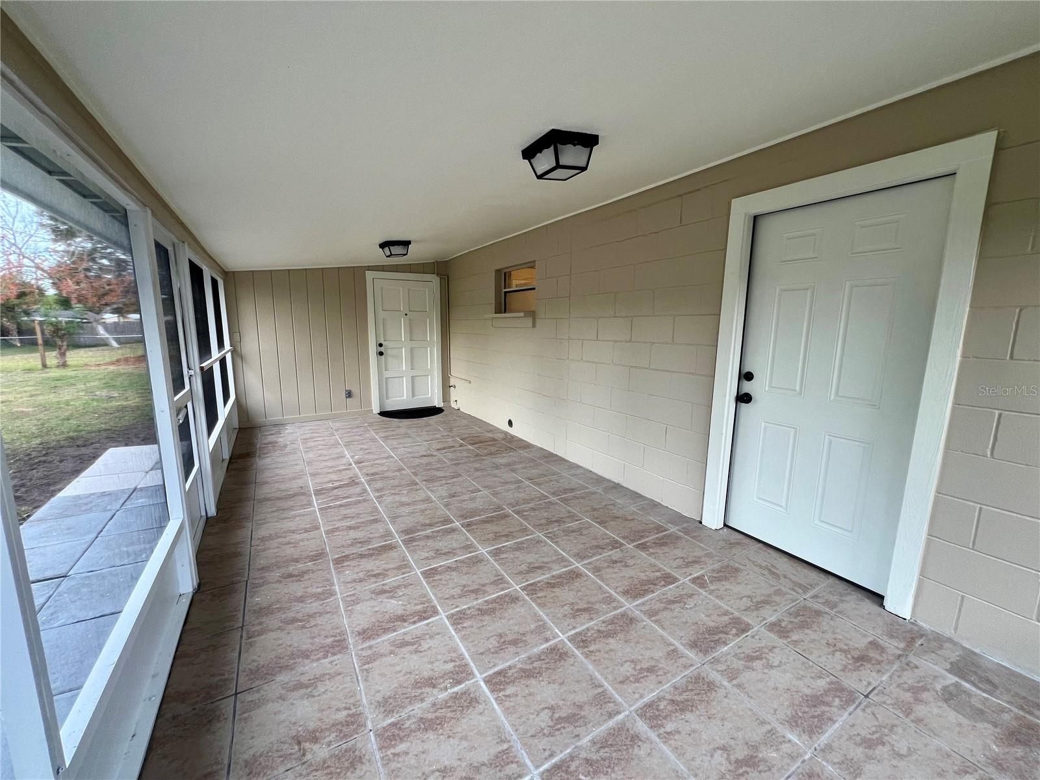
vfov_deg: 89.9
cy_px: 390
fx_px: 391
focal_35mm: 13
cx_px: 520
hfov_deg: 106.2
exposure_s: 1/99
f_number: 1.8
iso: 64
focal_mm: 1.57
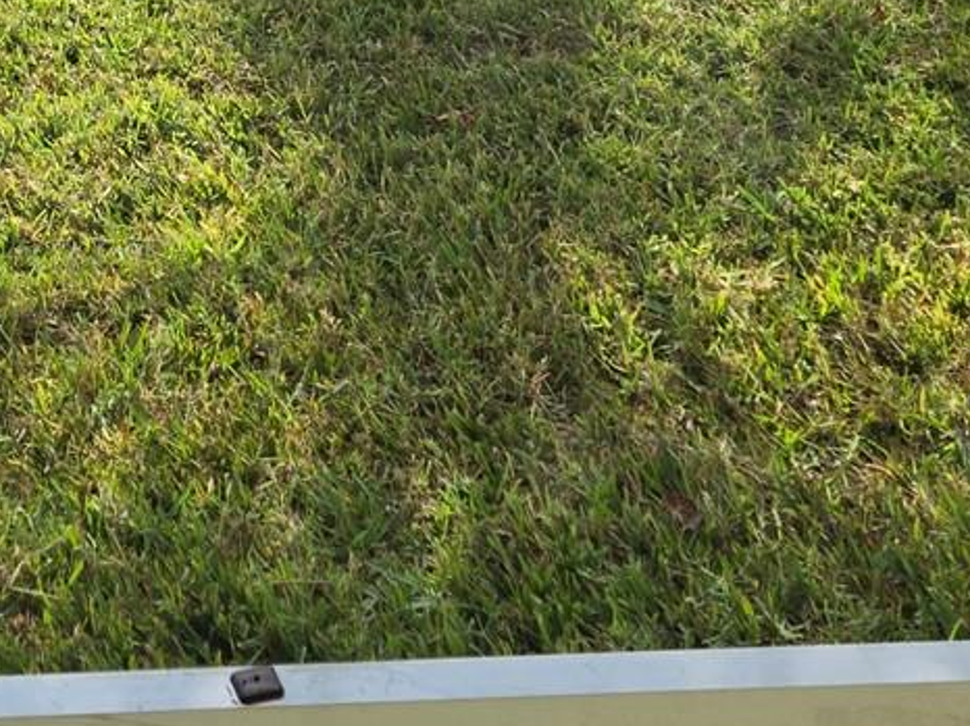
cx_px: 219
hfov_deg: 24.4
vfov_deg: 17.2
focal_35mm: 79
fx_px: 2213
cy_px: -302
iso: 25
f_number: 1.8
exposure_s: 1/829
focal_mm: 5.4
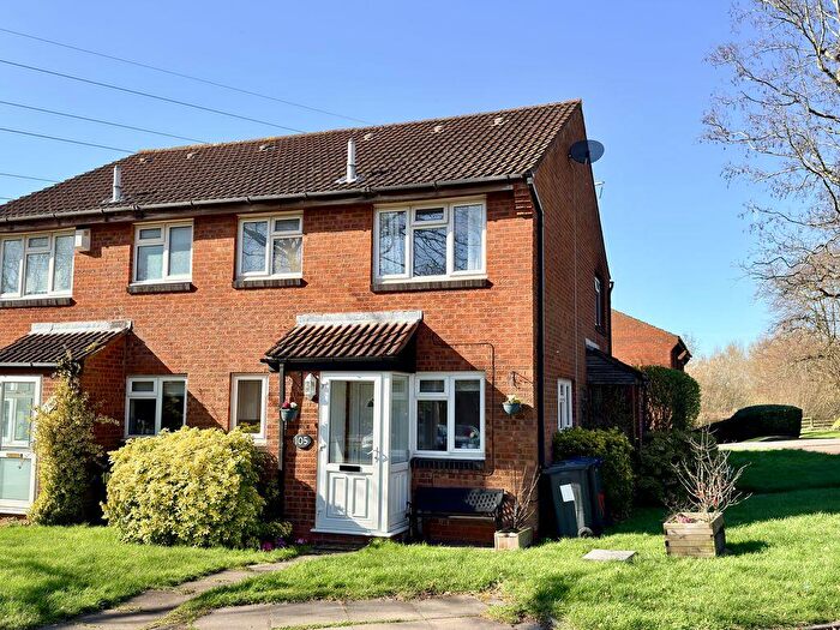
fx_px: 825
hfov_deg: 54.0
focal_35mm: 34
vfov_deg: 41.8
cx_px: 420
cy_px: 315
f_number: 1.78
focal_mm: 6.76
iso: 64
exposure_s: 1/2141
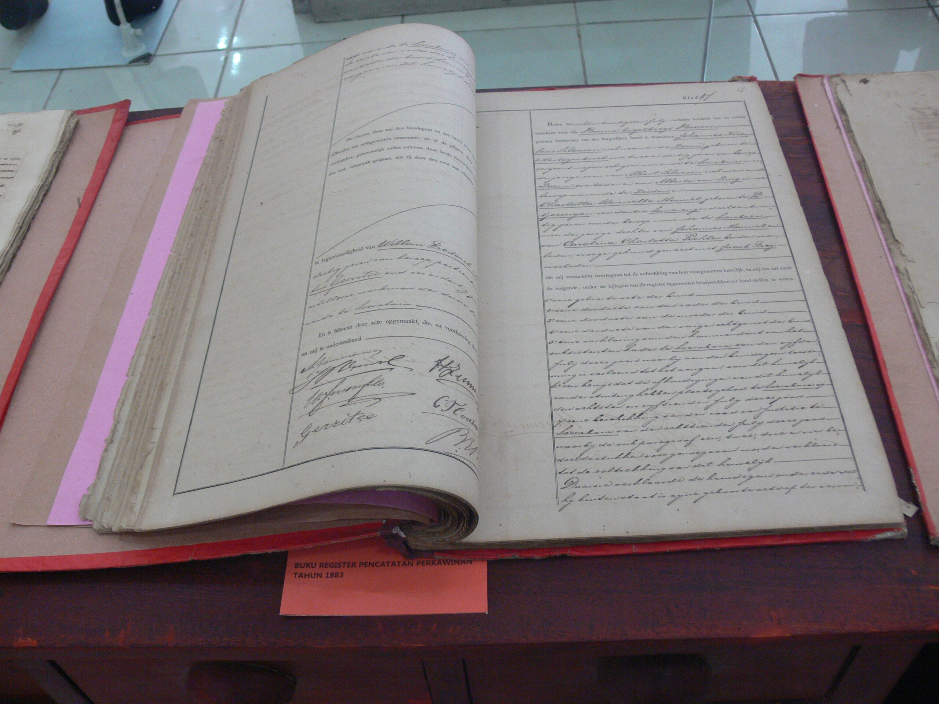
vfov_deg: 40.7
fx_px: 949
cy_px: 352
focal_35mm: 35
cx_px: 470
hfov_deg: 52.6
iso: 200
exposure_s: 1/20
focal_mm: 7.4
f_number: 2.8
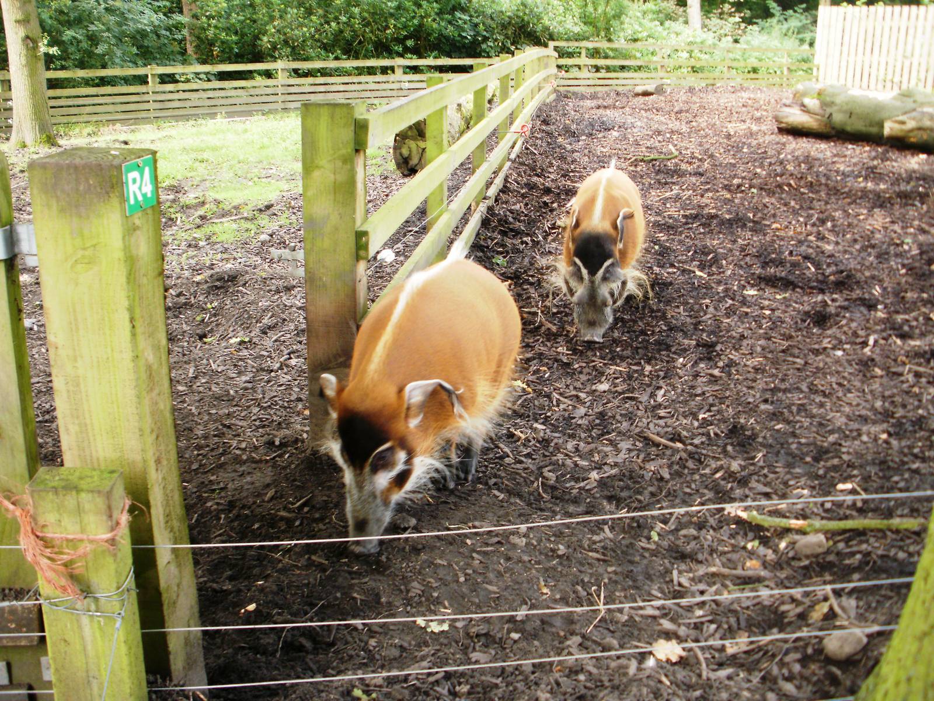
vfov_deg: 39.7
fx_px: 971
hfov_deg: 51.4
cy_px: 350
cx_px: 467
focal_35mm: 36
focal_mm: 6.3
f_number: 3.5
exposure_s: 1/40
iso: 100
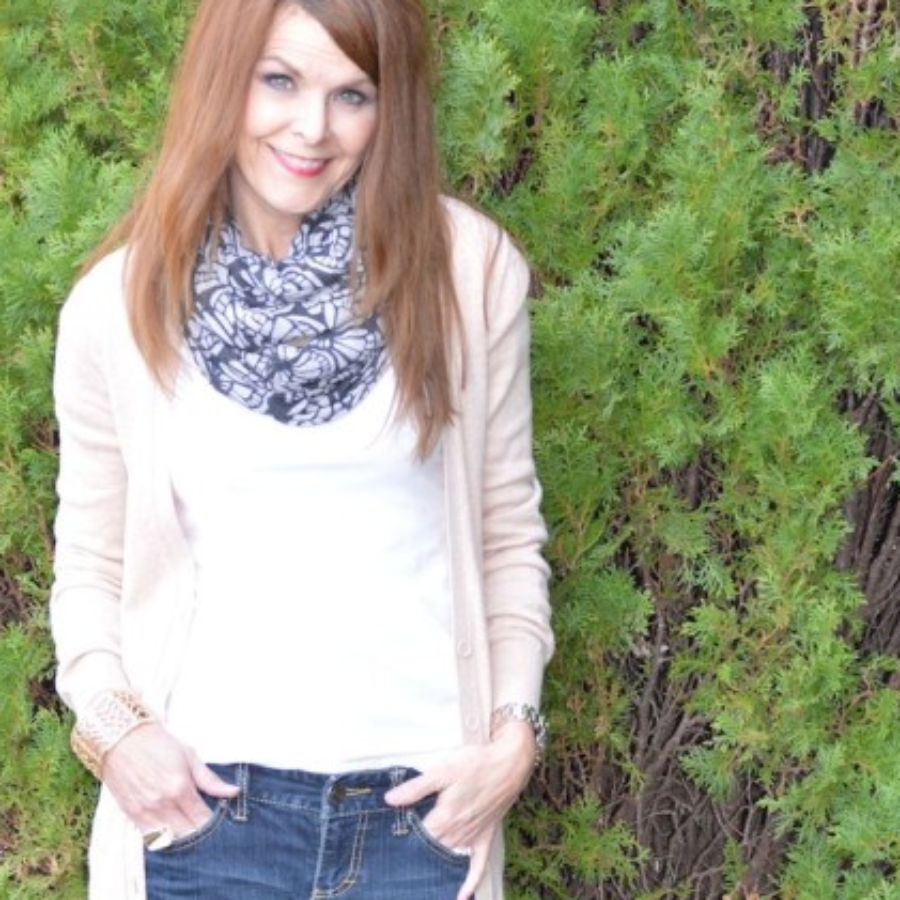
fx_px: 6383
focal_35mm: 217
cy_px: 759
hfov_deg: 8.1
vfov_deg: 8.0
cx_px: 350
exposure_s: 1/100
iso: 400
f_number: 4.2
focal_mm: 70
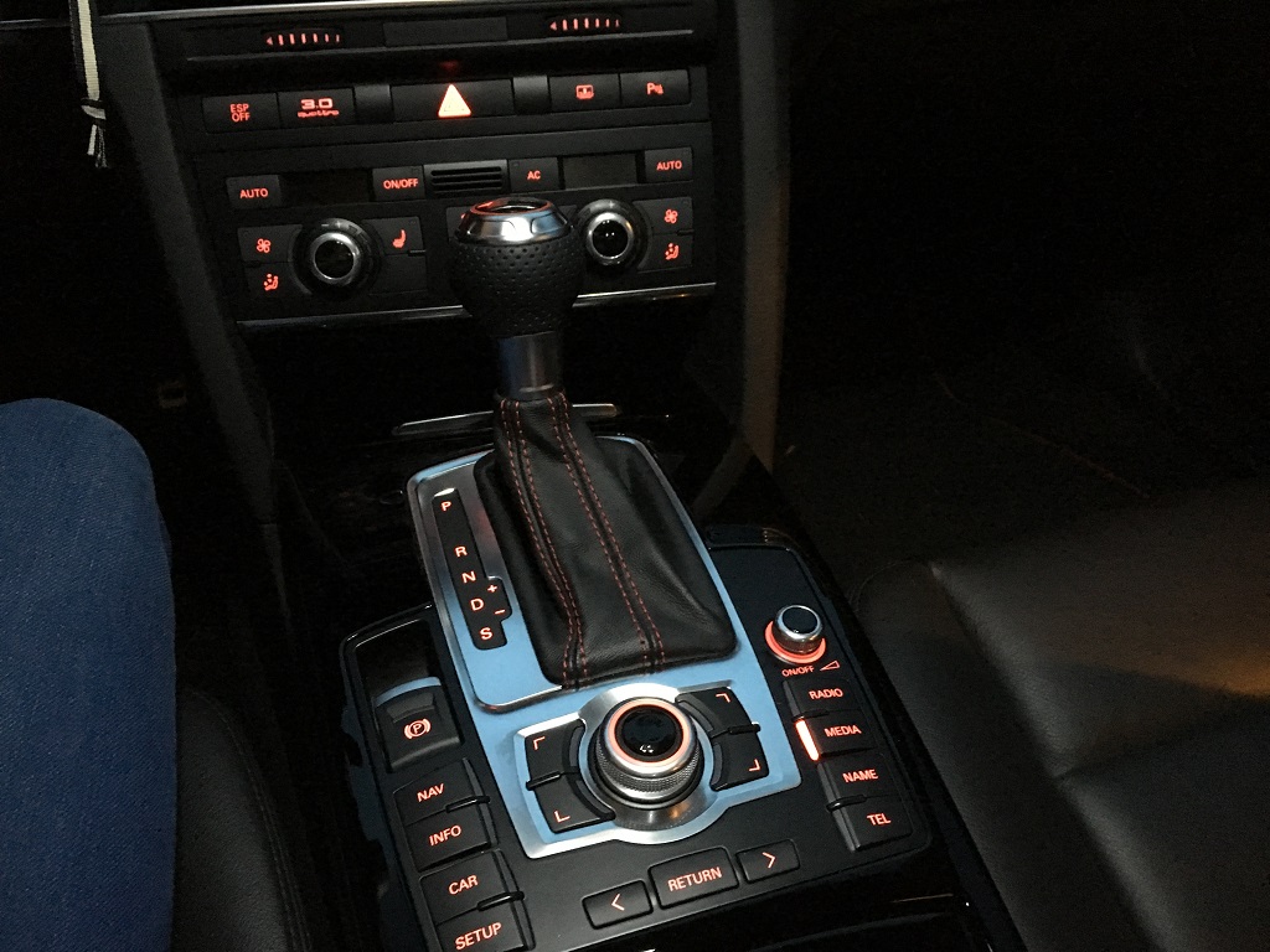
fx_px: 1064
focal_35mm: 29
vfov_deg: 48.2
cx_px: 635
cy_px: 476
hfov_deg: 61.7
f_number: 2.2
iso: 640
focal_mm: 4.15
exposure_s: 1/17
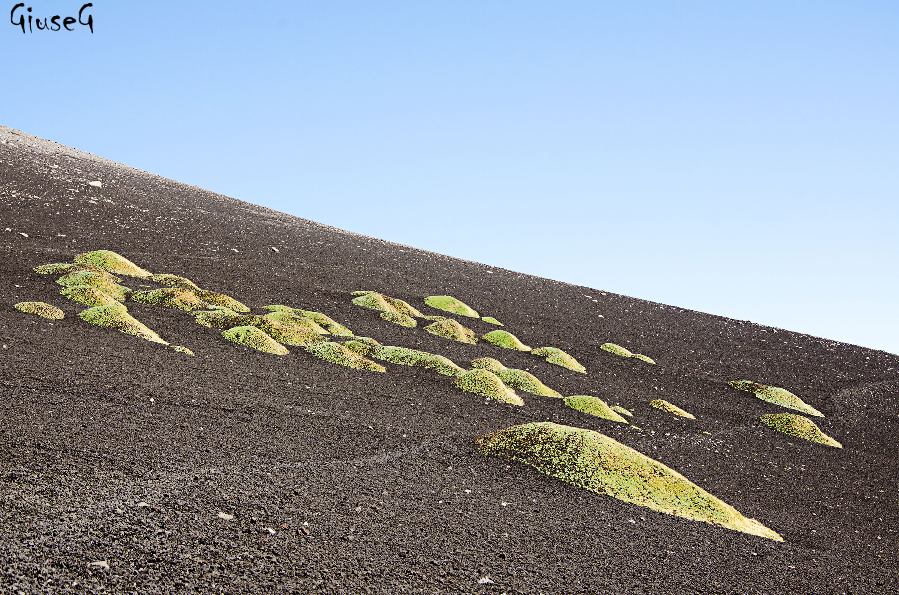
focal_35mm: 68
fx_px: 1682
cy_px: 298
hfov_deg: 29.9
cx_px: 450
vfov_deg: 20.1
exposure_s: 1/125
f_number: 10
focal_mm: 45
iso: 100
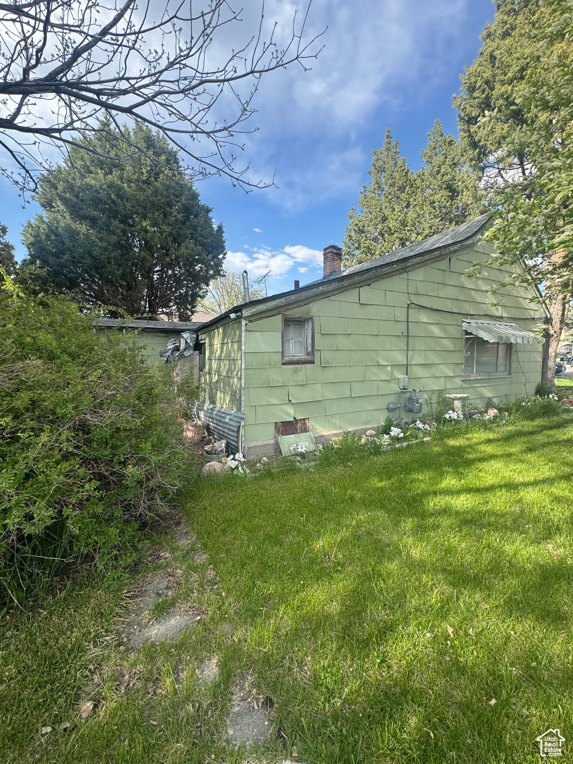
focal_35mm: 14
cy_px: 382
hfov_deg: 85.7
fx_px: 309
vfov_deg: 102.1
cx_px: 286
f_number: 2.2
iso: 40
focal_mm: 2.22
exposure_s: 1/675
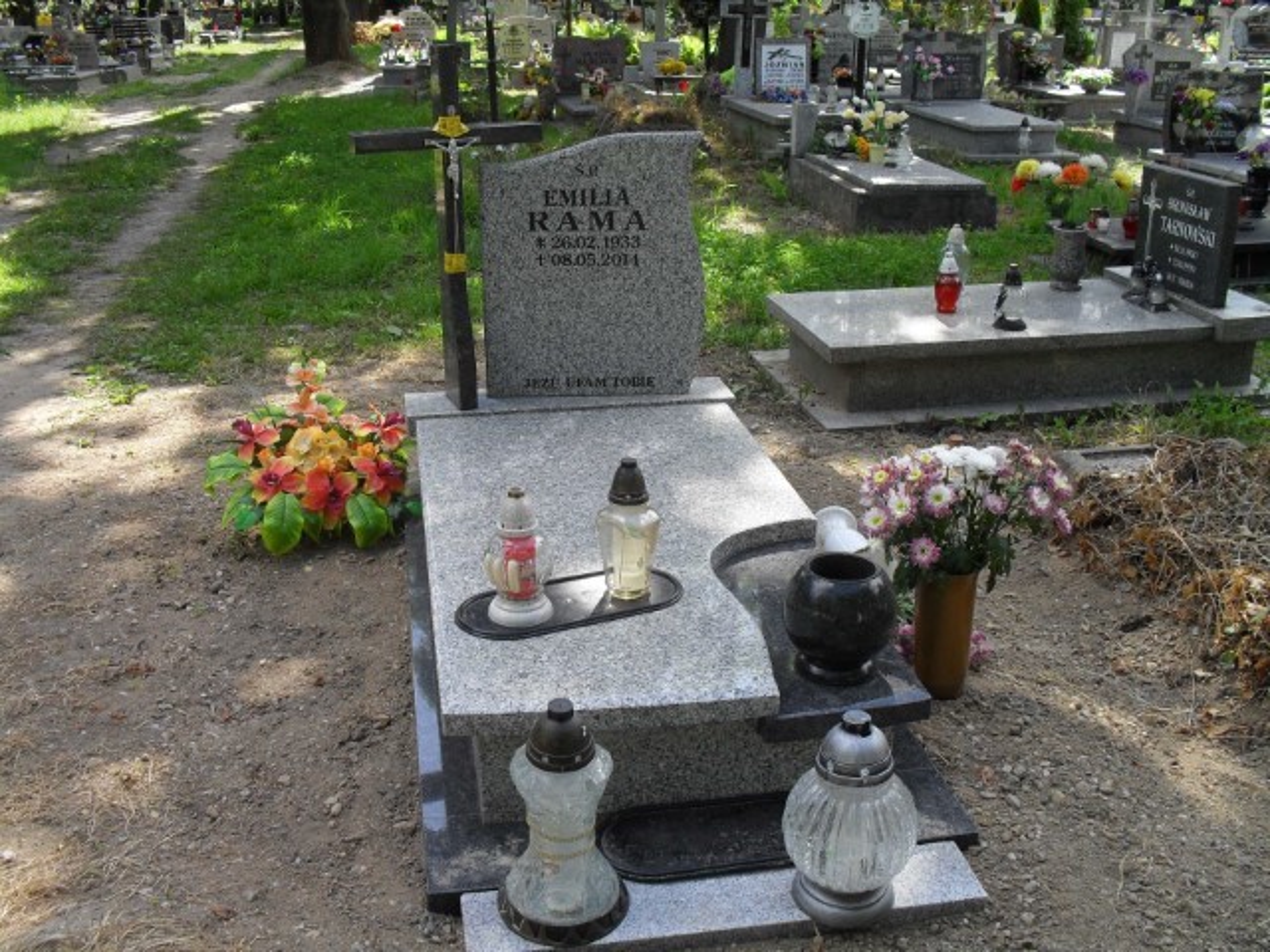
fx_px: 1284
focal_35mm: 35
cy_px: 476
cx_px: 635
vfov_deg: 40.7
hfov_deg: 52.6
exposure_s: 1/350
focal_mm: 6.3
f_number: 3.2
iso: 100
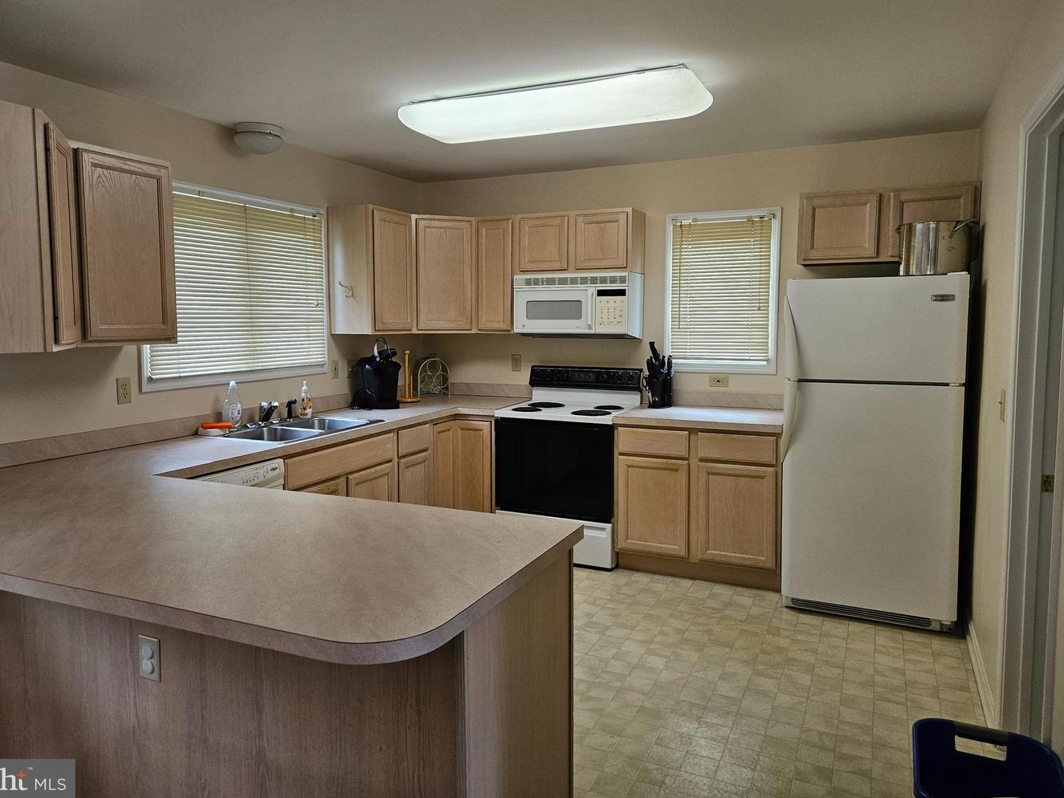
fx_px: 769
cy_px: 372
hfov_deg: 69.4
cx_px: 512
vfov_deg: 54.8
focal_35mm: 25
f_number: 1.8
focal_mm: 5.4
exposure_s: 1/120
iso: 250
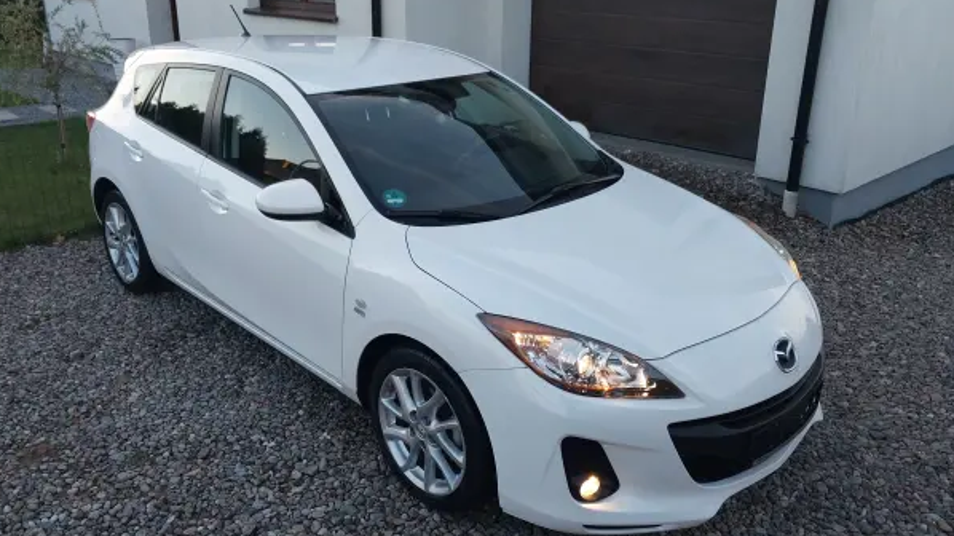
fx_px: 885
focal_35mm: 35
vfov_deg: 33.7
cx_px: 461
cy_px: 260
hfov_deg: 56.6
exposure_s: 1/50
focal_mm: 4.6
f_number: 1.8
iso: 25
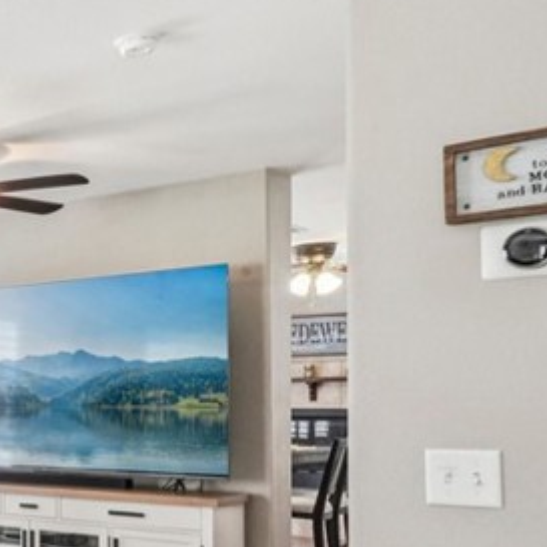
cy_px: 397
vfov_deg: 32.9
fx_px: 912
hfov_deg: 21.6
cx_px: -437
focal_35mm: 51
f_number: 16
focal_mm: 16
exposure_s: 1/60
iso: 3200
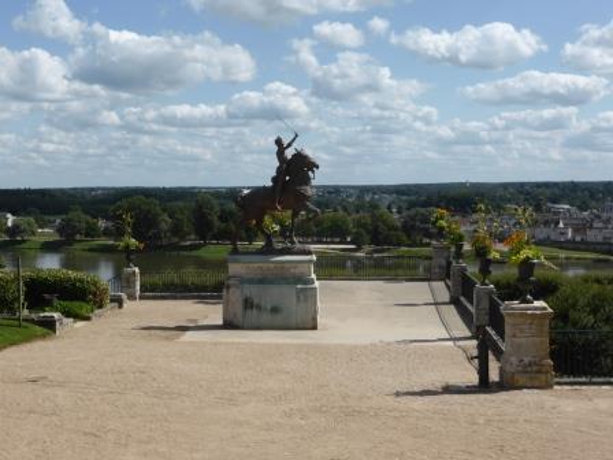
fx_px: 939
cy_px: 230
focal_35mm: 53
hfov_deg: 36.2
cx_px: 306
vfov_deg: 27.5
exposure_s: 1/1300
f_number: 4.4
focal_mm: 9
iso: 100
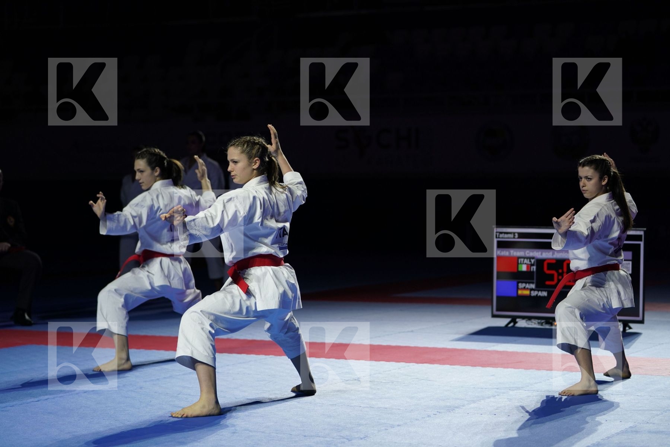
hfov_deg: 23.6
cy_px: 224
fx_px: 1600
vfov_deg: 15.9
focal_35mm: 86
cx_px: 335
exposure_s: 1/500
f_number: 2.8
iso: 400
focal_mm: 86
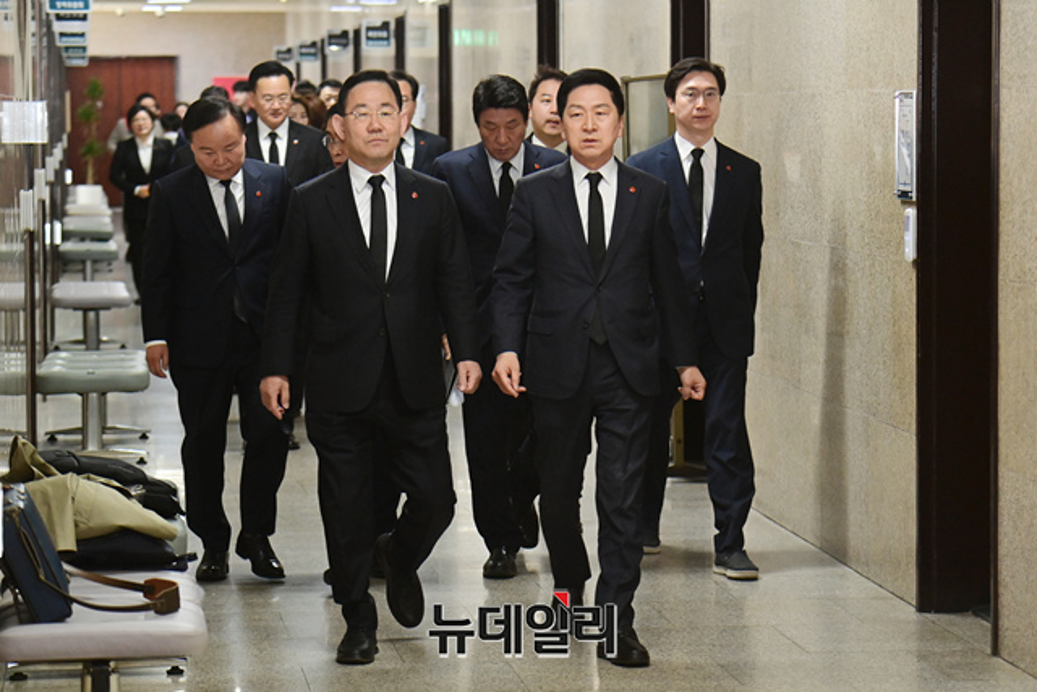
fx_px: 3227
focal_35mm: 112
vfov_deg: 12.2
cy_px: 346
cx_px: 518
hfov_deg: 18.3
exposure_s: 1/200
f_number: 5
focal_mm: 112
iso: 4000
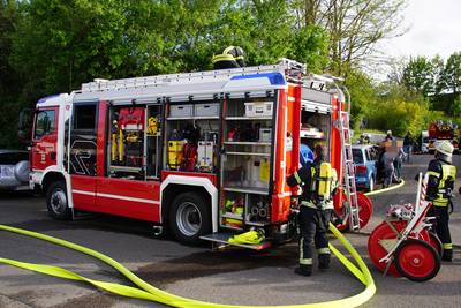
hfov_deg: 53.1
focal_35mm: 36
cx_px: 230
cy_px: 154
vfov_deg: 36.9
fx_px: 461
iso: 100
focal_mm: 24
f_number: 7.1
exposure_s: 1/100
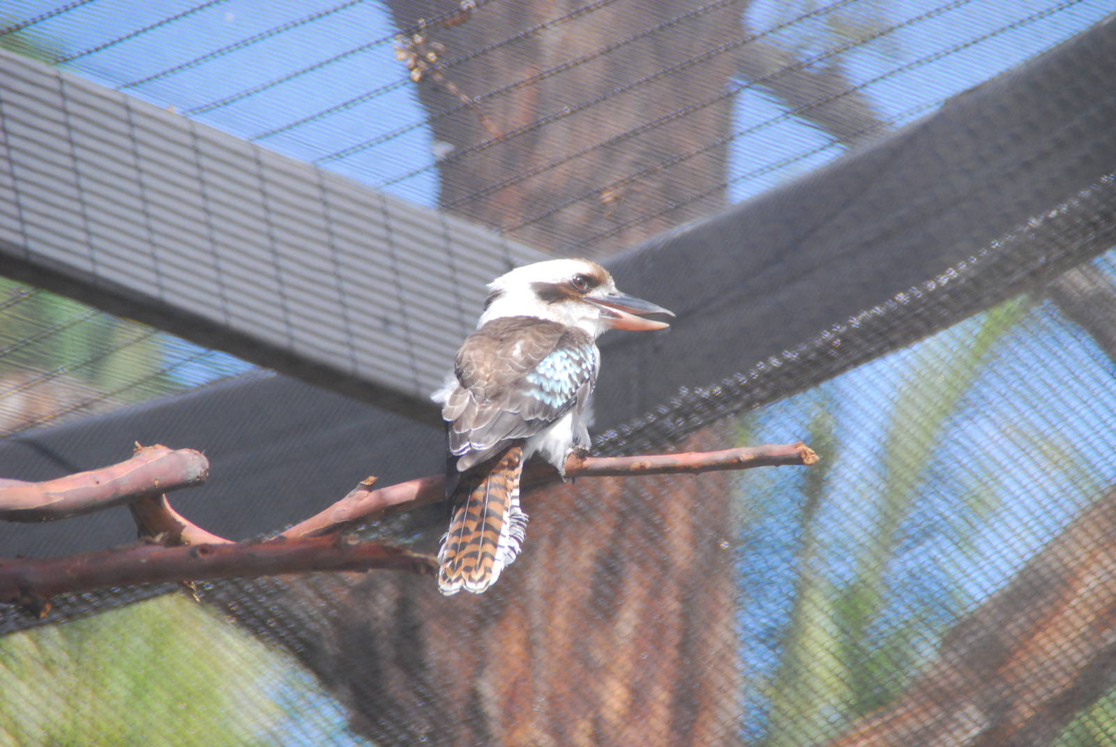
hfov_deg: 6.9
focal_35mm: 300
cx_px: 558
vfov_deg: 4.6
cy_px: 374
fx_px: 9311
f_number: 6.3
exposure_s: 1/500
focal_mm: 200
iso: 800
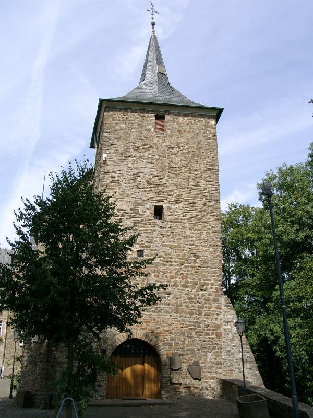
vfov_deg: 54.0
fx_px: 410
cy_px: 209
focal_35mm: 34
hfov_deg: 41.8
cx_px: 156
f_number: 4
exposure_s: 1/657
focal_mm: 7.13
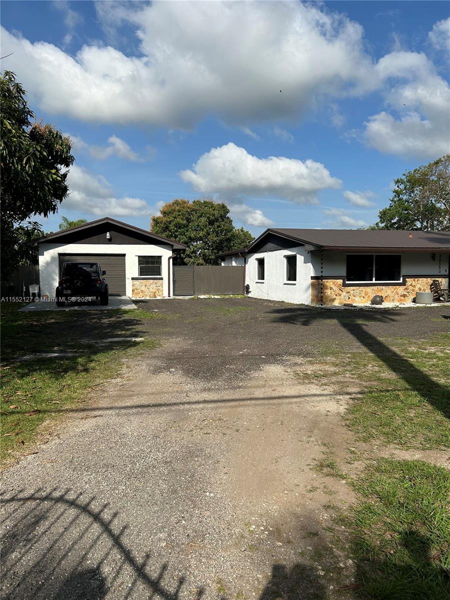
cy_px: 300
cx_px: 225
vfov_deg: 67.3
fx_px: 451
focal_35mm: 26
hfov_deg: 53.1
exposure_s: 1/5882
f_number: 1.5
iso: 50
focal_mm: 5.7
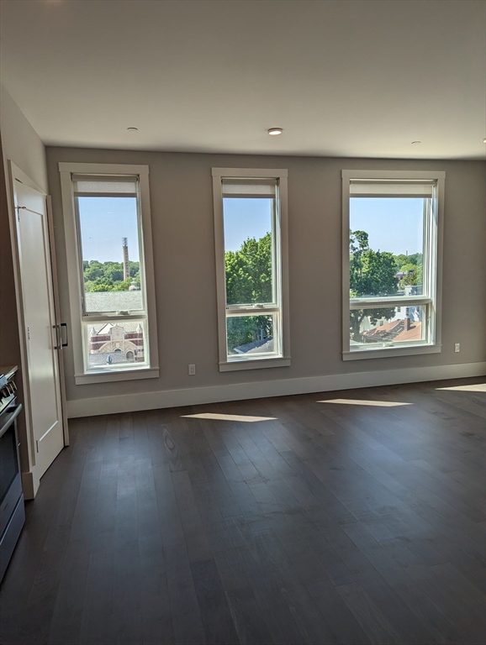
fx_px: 448
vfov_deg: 71.5
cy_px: 322
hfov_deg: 56.9
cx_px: 243
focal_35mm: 24
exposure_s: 1/943
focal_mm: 6.81
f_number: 1.85
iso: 47
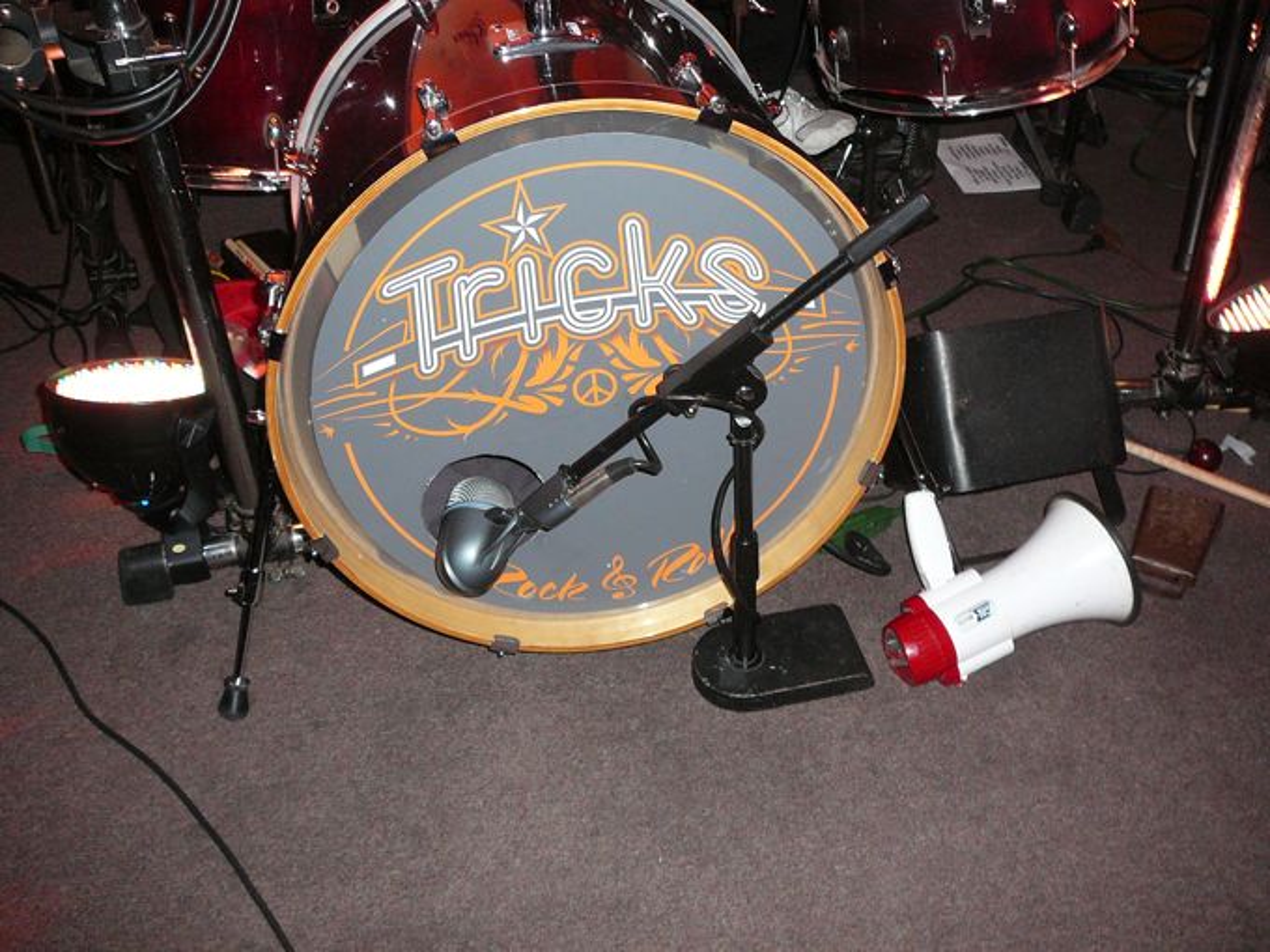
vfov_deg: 40.7
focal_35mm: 35
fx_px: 1284
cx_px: 635
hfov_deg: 52.6
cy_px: 476
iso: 200
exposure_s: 1/30
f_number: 2.8
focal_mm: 5.2
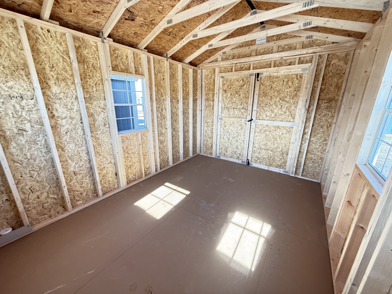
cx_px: 196
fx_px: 159
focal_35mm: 14
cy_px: 147
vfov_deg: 85.7
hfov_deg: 102.1
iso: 250
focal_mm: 2.22
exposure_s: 1/99
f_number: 2.2
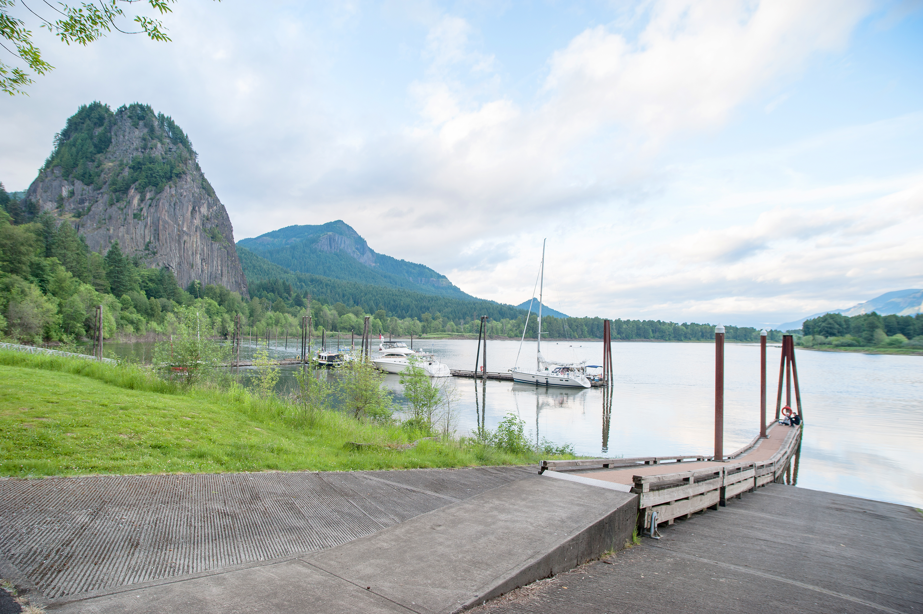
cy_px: 307
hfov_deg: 84.0
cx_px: 462
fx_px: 512
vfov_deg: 61.9
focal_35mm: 20
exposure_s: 1/125
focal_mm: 20
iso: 200
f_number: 7.1
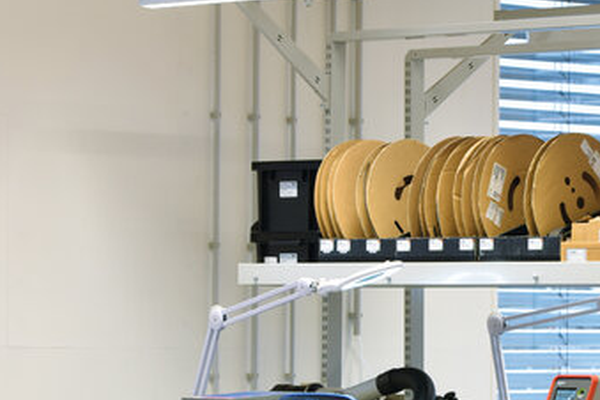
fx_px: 3716
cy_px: 373
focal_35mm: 223
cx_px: 533
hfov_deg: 9.2
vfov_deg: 6.1
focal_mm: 70
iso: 400
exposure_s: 1/60
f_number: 4.8
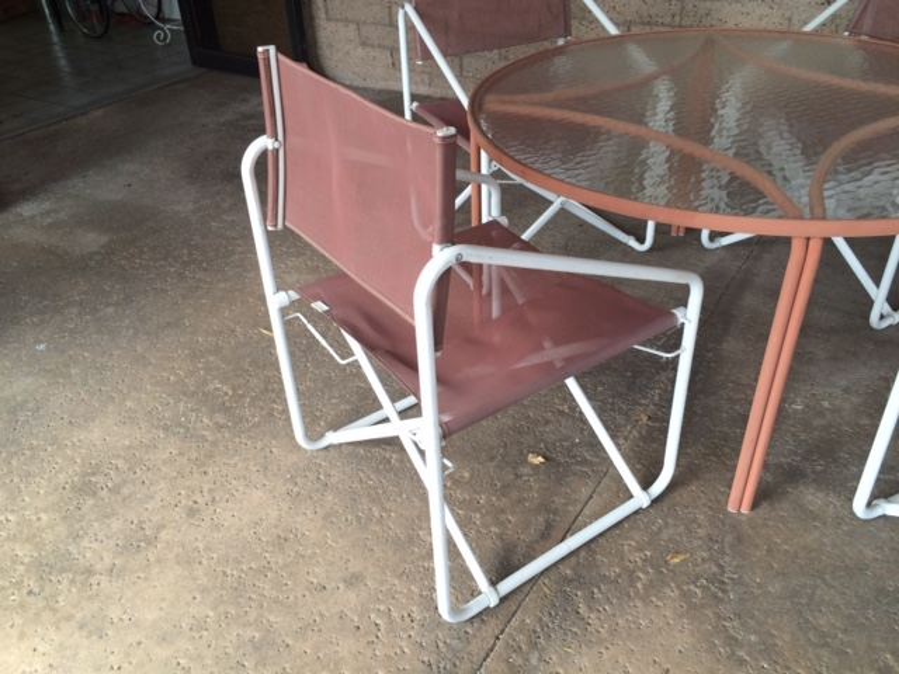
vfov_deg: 48.2
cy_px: 337
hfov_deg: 61.7
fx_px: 753
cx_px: 450
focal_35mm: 29
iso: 32
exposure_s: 1/126
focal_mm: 4.15
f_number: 2.2
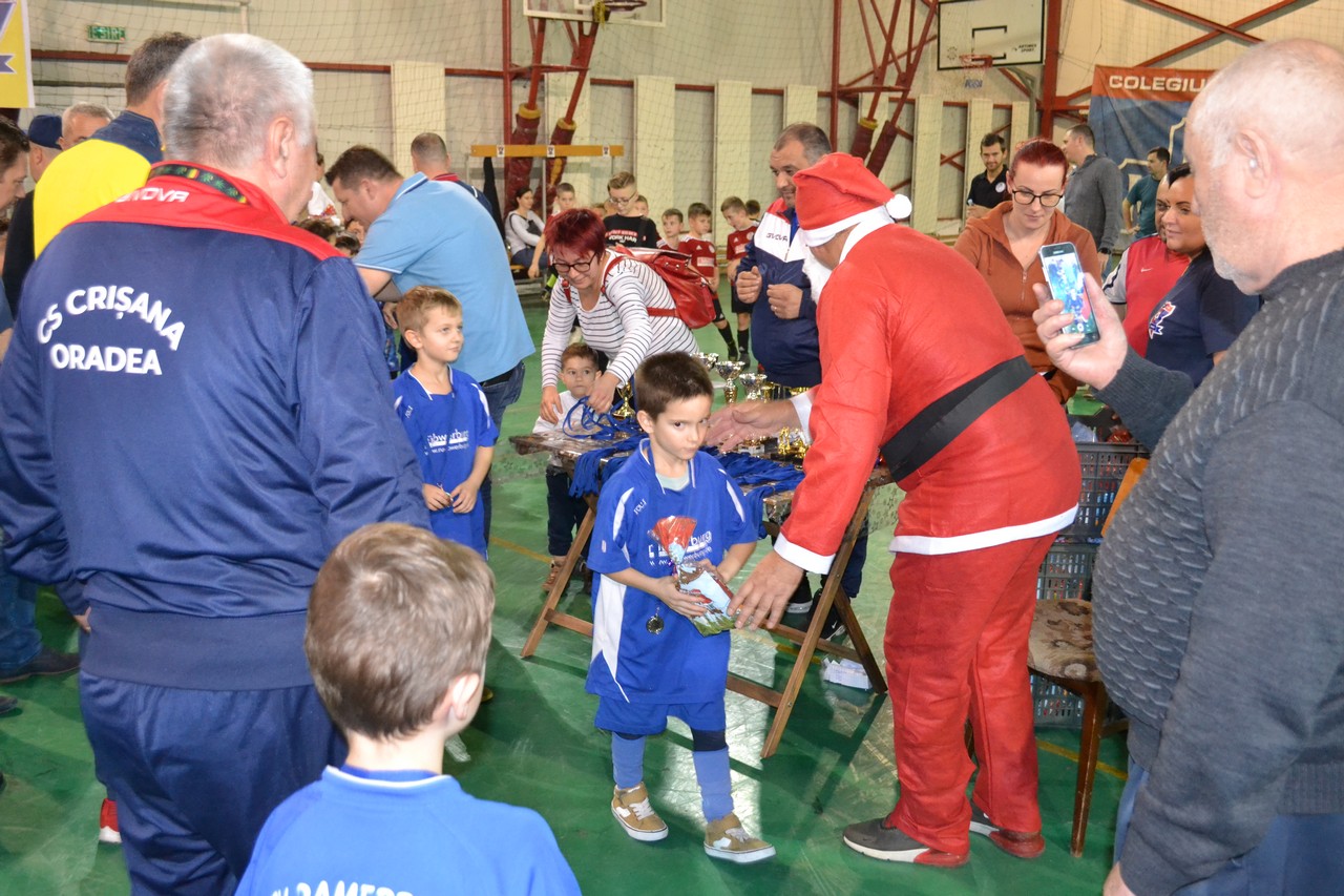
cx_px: 672
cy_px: 448
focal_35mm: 33
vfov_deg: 40.0
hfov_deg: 57.2
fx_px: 1232
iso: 3200
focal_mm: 22
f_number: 3.8
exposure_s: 1/60
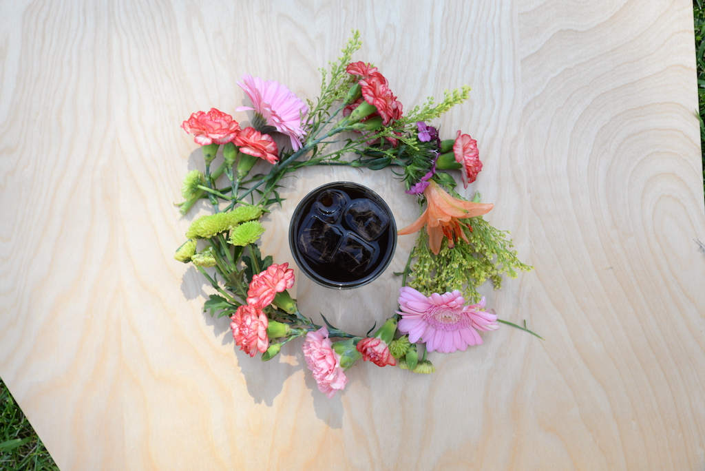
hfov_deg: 48.4
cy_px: 236
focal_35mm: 40
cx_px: 352
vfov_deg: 33.4
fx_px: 784
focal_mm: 40
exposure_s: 1/250
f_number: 8
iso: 400
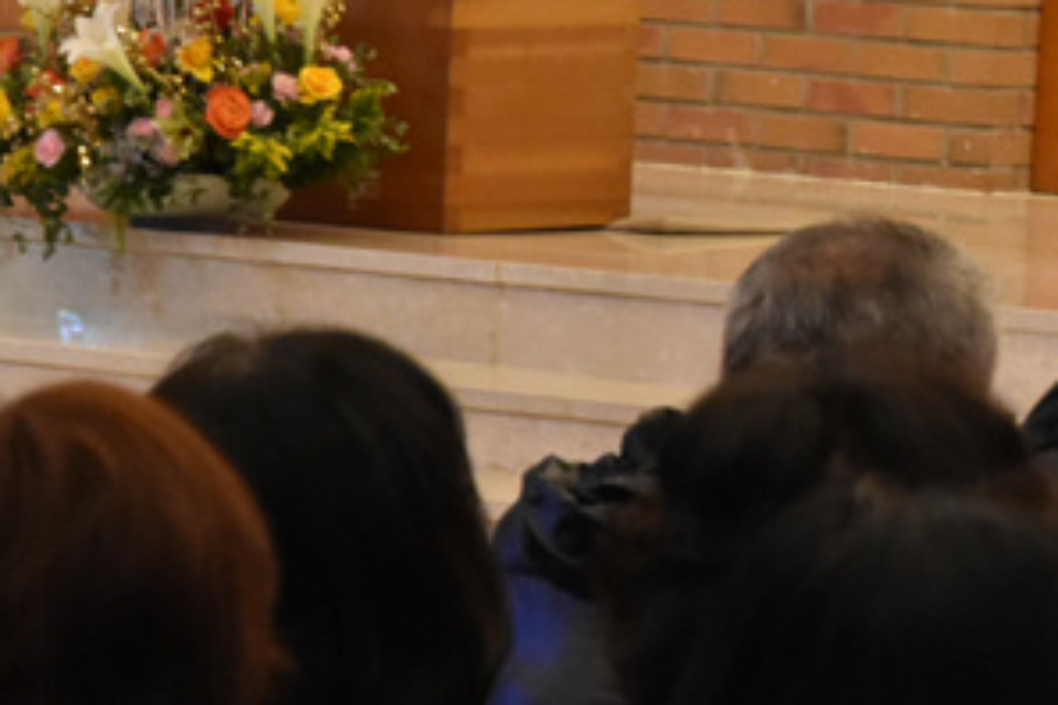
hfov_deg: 6.4
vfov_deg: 4.3
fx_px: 9374
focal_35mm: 319
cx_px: 1215
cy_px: -150
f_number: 5.3
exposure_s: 1/60
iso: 2800
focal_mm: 62
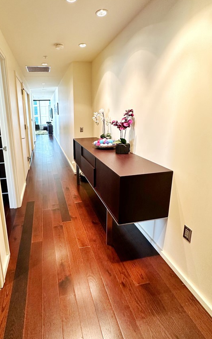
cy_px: 149
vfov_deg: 90.7
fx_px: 166
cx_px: 72
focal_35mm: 18
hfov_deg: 63.5
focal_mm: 2.22
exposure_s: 1/60
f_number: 2.2
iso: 200
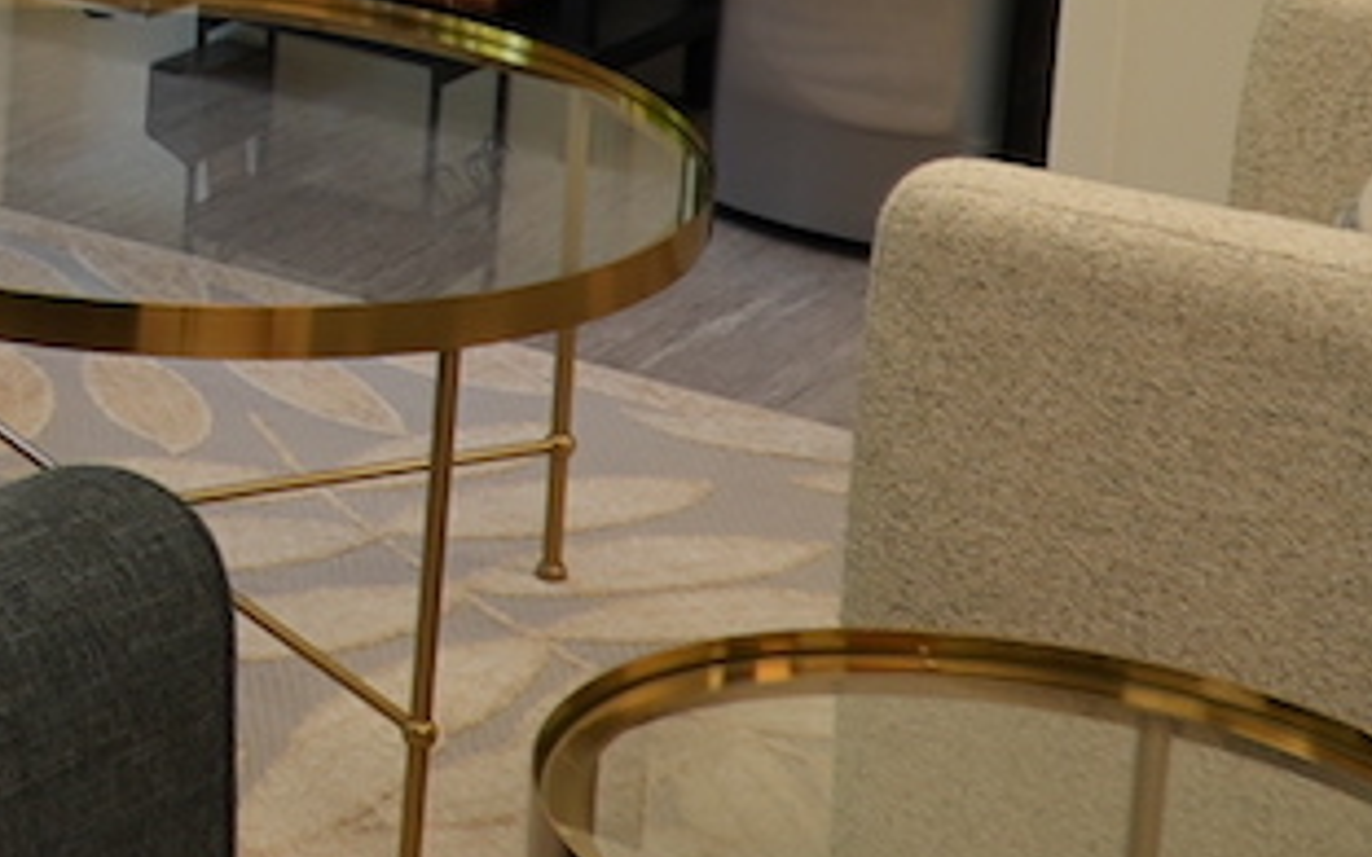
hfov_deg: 17.6
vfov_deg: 11.9
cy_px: -349
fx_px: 3963
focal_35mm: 106
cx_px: -682
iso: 125
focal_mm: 18
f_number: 4
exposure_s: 1/60
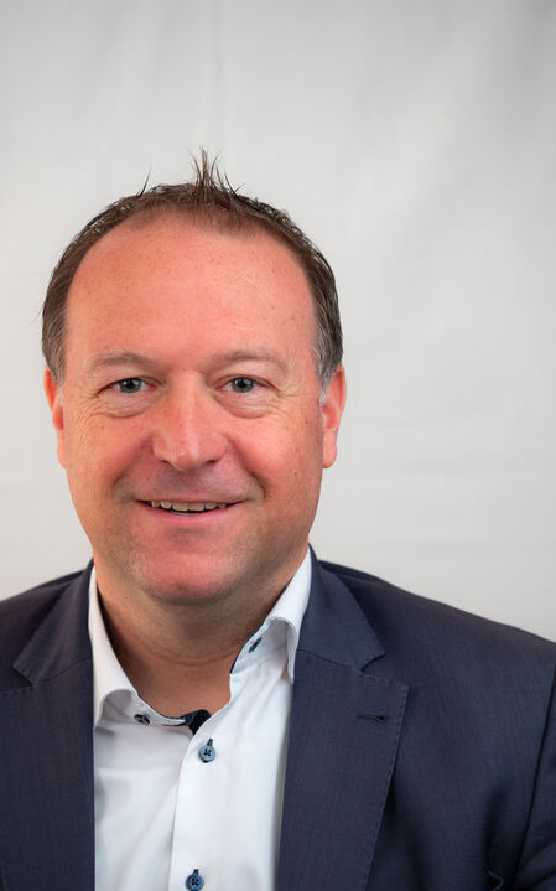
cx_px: 229
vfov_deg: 15.4
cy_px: 468
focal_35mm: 136
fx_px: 3299
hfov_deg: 9.6
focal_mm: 120
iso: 1600
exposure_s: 1/125
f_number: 4
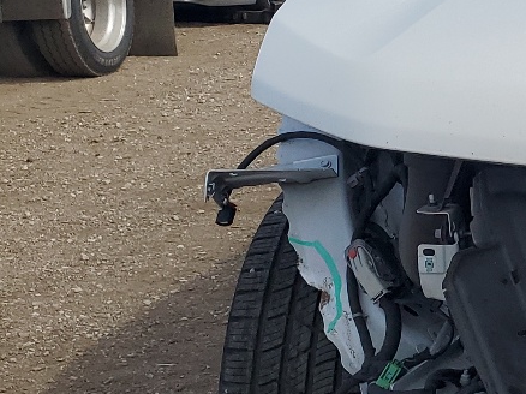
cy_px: 235
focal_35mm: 95
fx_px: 1443
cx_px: 863
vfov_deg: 15.5
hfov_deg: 17.7
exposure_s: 1/5000
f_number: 1.5
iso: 50
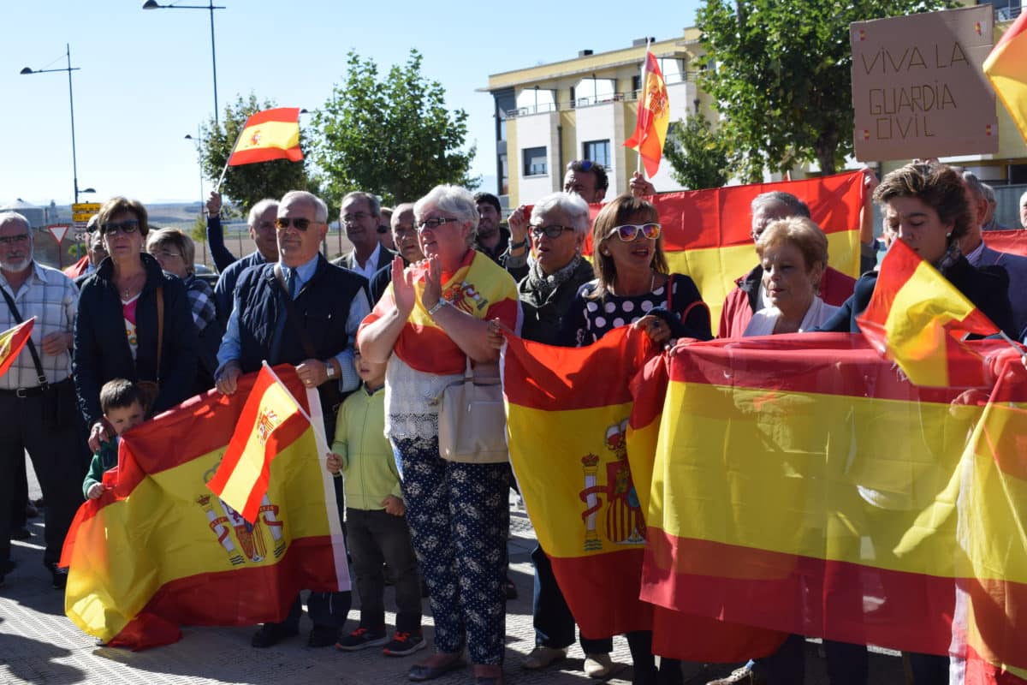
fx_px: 1540
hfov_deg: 36.9
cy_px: 342
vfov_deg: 25.1
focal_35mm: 54
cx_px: 514
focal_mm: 36
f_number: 9
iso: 200
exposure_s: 1/320
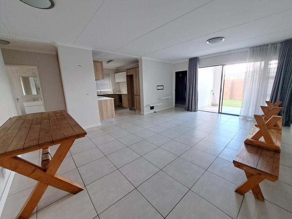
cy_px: 110
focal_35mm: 13
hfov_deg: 106.2
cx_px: 146
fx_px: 110
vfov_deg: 89.9
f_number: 2.2
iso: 80
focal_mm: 1.74
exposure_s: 1/50
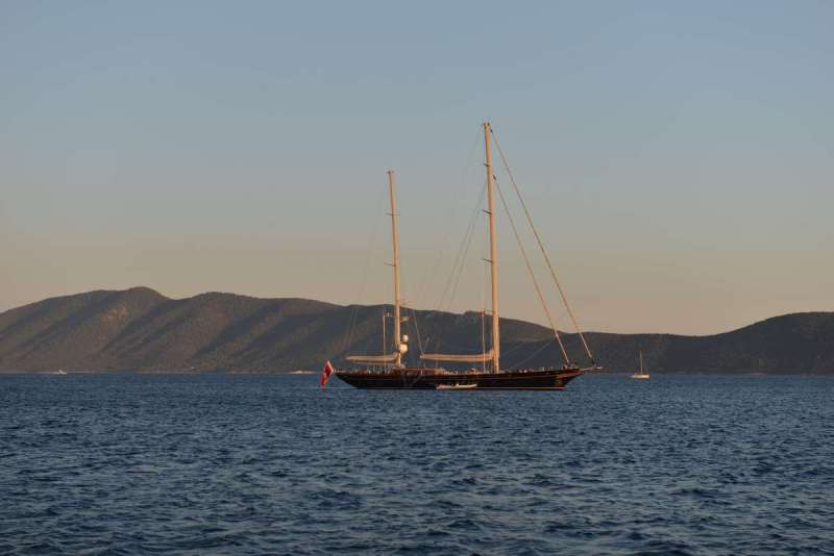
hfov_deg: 28.8
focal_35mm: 70
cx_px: 417
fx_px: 1622
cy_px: 278
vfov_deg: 19.5
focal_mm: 70
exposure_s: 1/125
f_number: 5.6
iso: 100
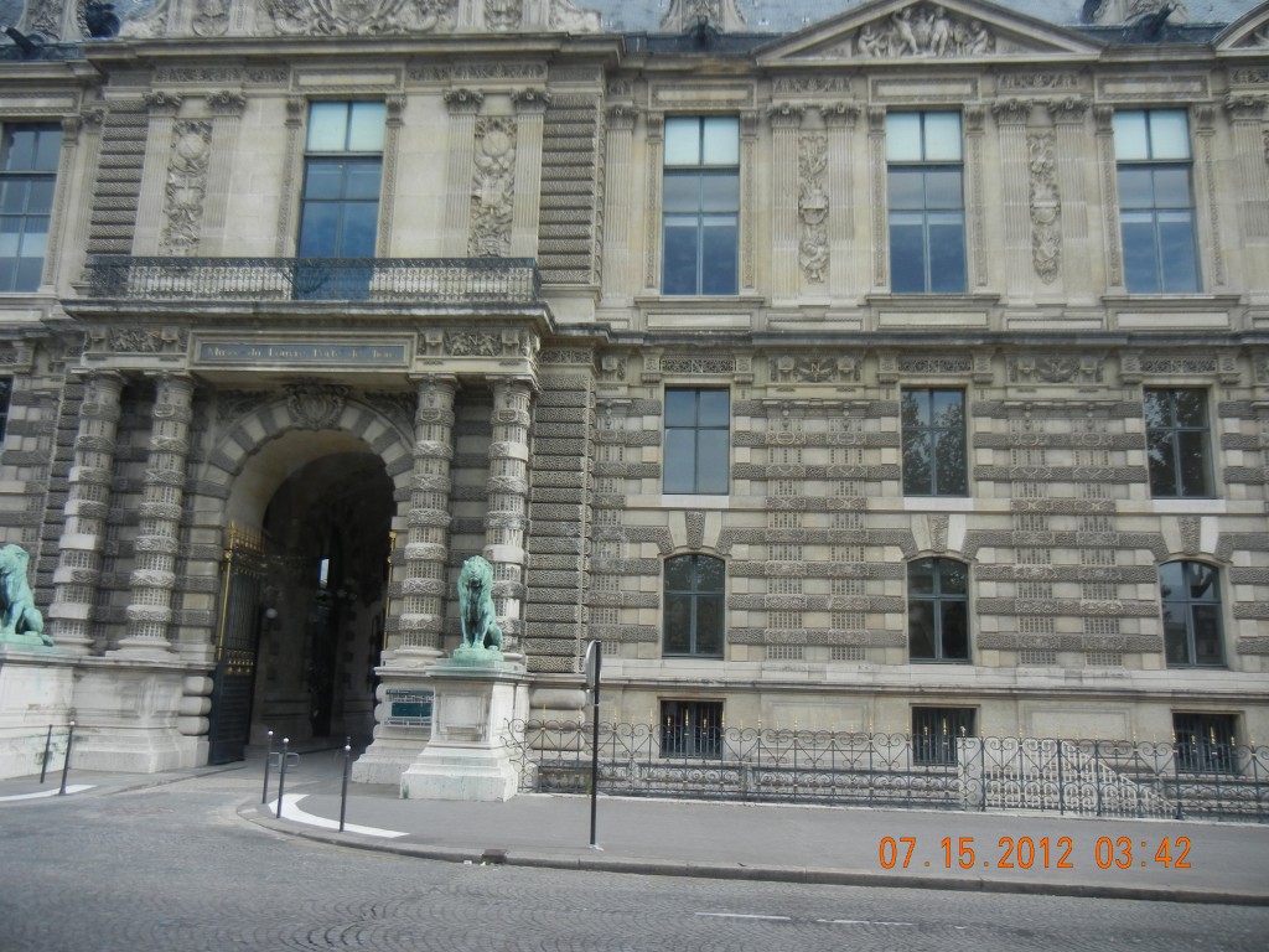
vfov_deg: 46.8
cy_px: 476
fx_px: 1100
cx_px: 634
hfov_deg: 60.0
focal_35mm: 30
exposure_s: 1/562
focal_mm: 5.4
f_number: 3.5
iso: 160
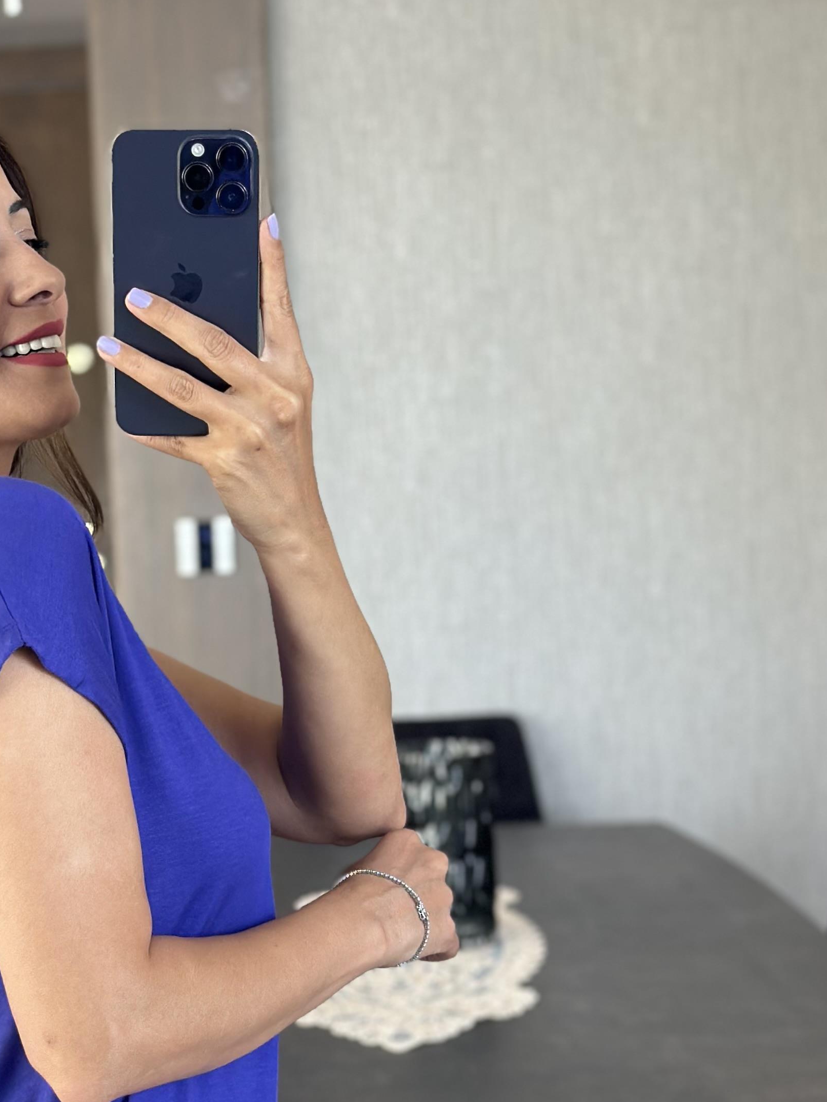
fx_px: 2866
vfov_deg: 21.6
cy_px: 782
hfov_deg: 16.2
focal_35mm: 90
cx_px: 58
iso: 125
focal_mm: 6.86
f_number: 1.78
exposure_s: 1/76
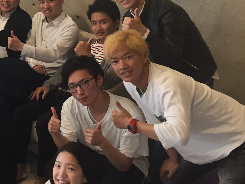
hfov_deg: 26.0
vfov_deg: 21.0
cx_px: -24
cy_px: 35
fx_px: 488
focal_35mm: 69
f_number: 2.2
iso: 40
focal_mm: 4.15
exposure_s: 1/30
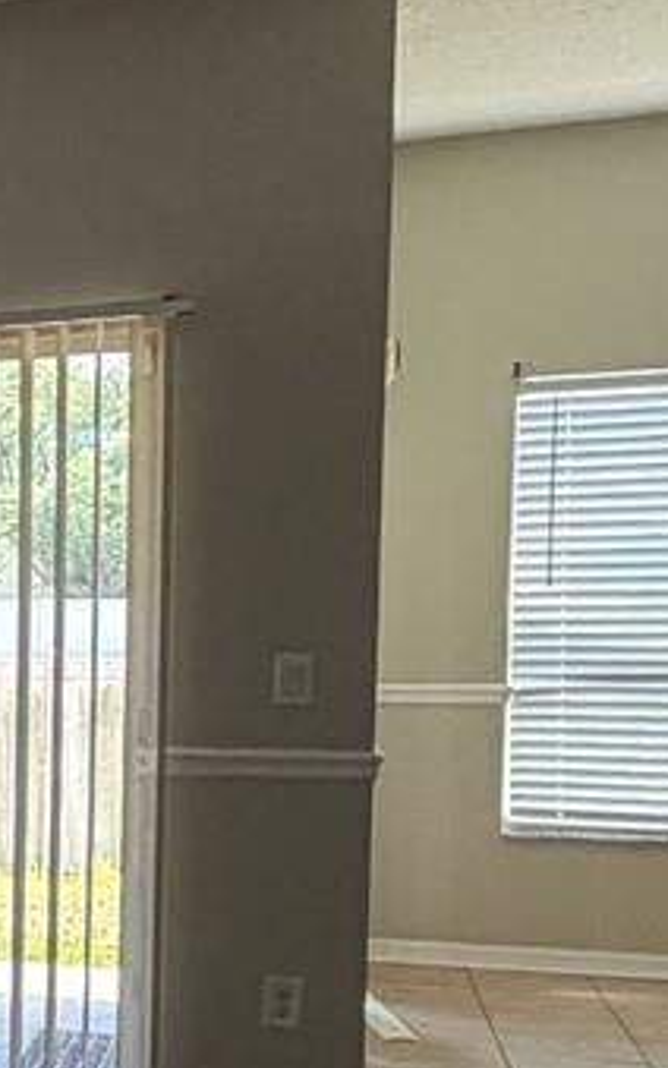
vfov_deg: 29.0
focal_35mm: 70
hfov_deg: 13.6
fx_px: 2038
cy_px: 762
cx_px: -926
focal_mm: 2.22
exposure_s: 1/121
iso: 250
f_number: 2.2
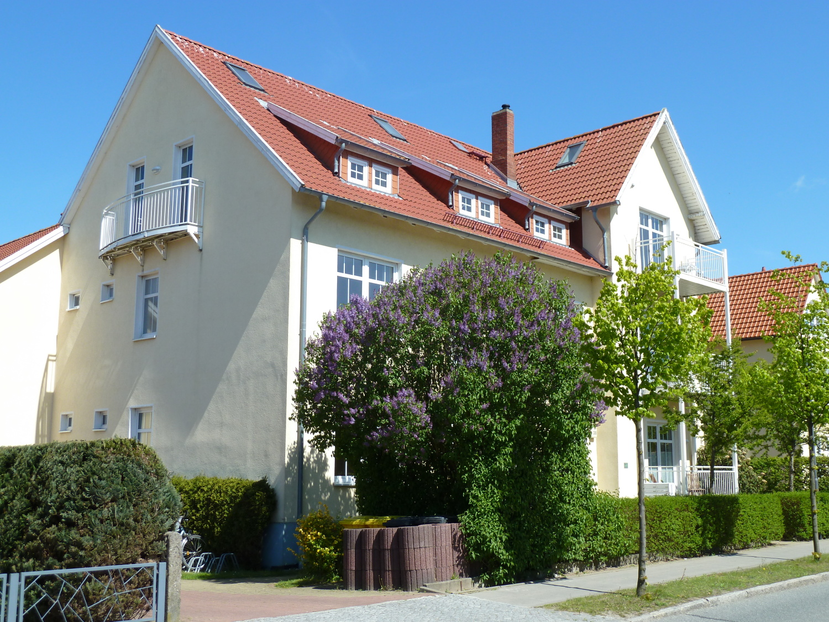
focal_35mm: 40
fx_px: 958
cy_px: 311
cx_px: 414
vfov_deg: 36.0
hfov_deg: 46.8
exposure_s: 1/400
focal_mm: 6.5
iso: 80
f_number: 4
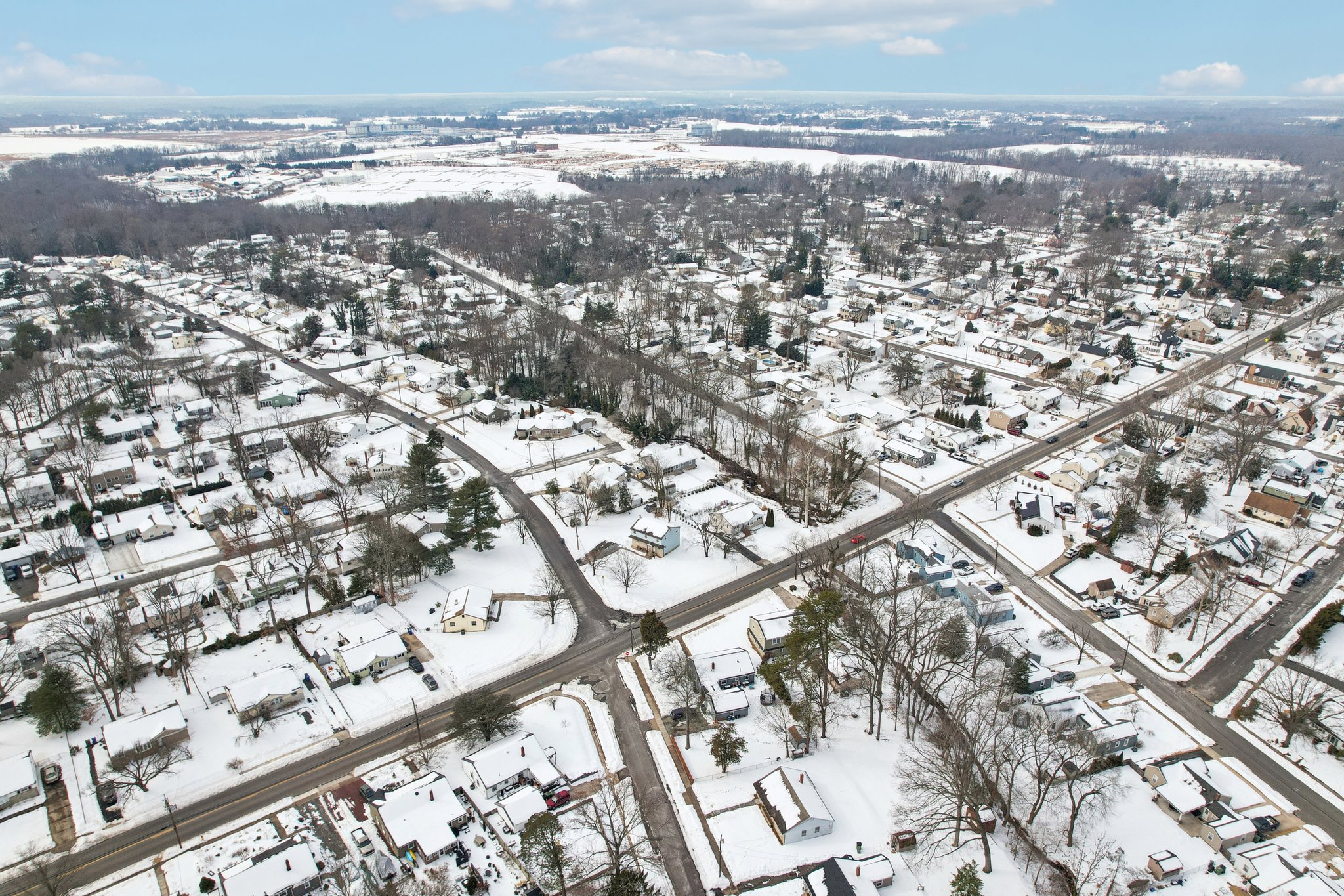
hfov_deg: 78.6
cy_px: 448
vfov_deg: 57.2
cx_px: 672
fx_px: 821
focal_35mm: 22
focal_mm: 8.4
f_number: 2.8
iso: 110
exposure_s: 1/2500
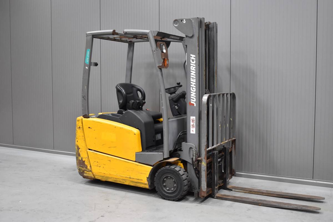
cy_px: 111
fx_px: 361
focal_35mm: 39
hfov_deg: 49.6
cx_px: 166
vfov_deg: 34.2
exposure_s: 1/50
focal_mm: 26
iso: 1600
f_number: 5
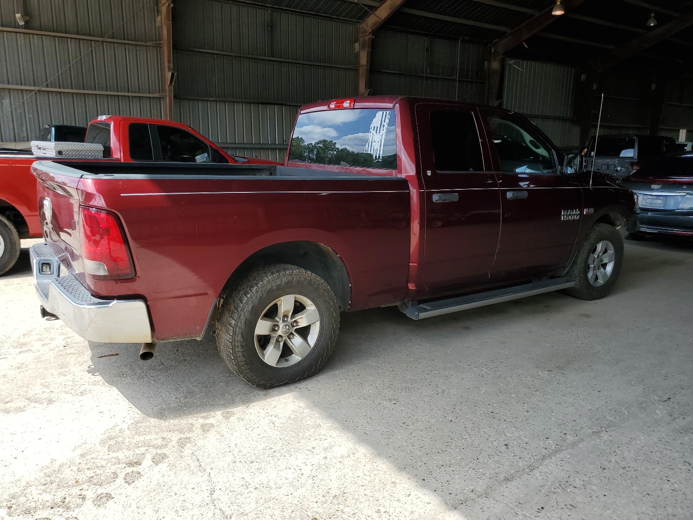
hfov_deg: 67.3
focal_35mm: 26
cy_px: 260
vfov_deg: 53.1
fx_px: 521
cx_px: 346
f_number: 1.5
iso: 50
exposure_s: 1/1250
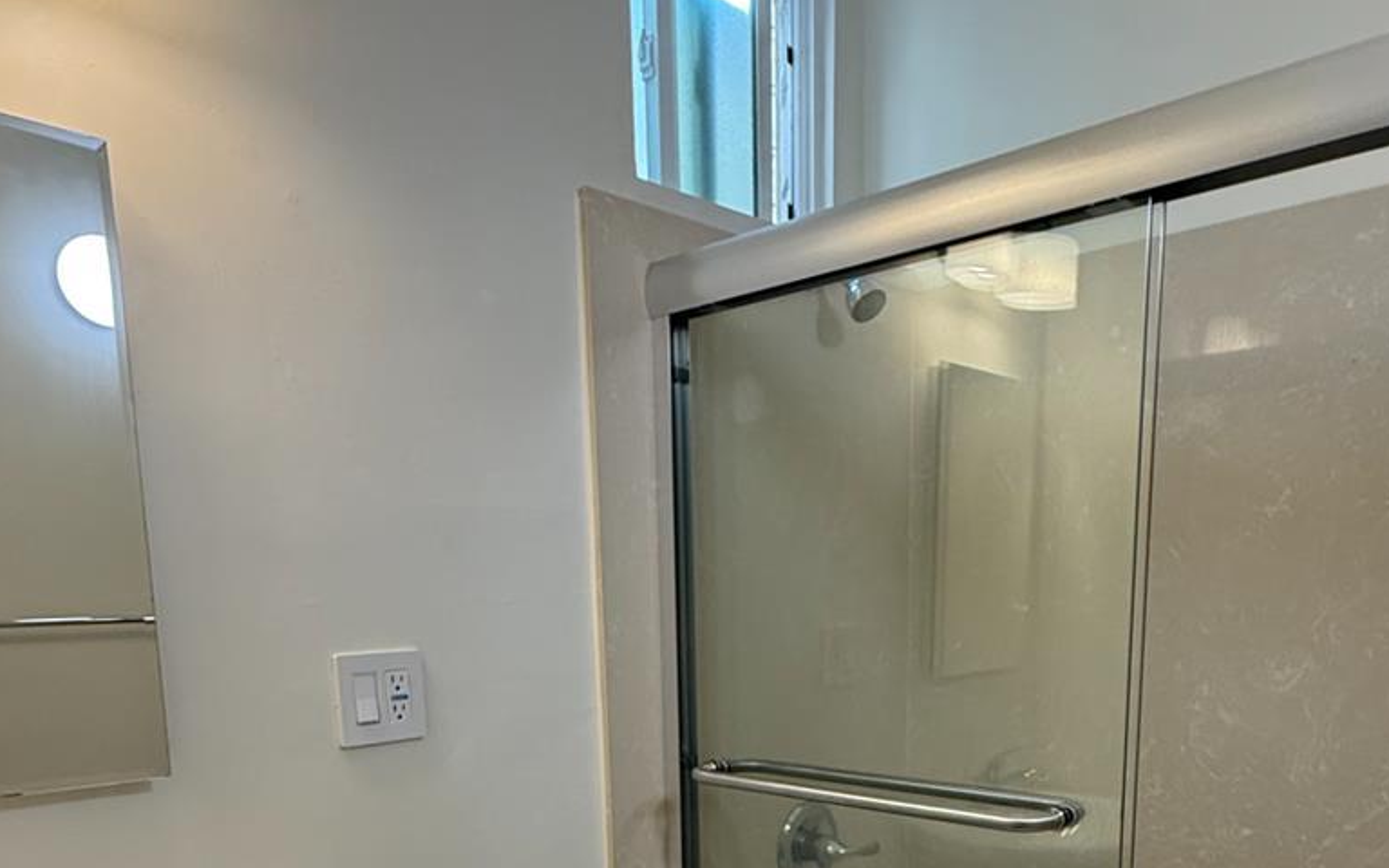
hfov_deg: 64.5
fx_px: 1098
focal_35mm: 29
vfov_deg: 39.8
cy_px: 792
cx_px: 751
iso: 160
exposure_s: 1/120
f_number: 2.2
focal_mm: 2.22
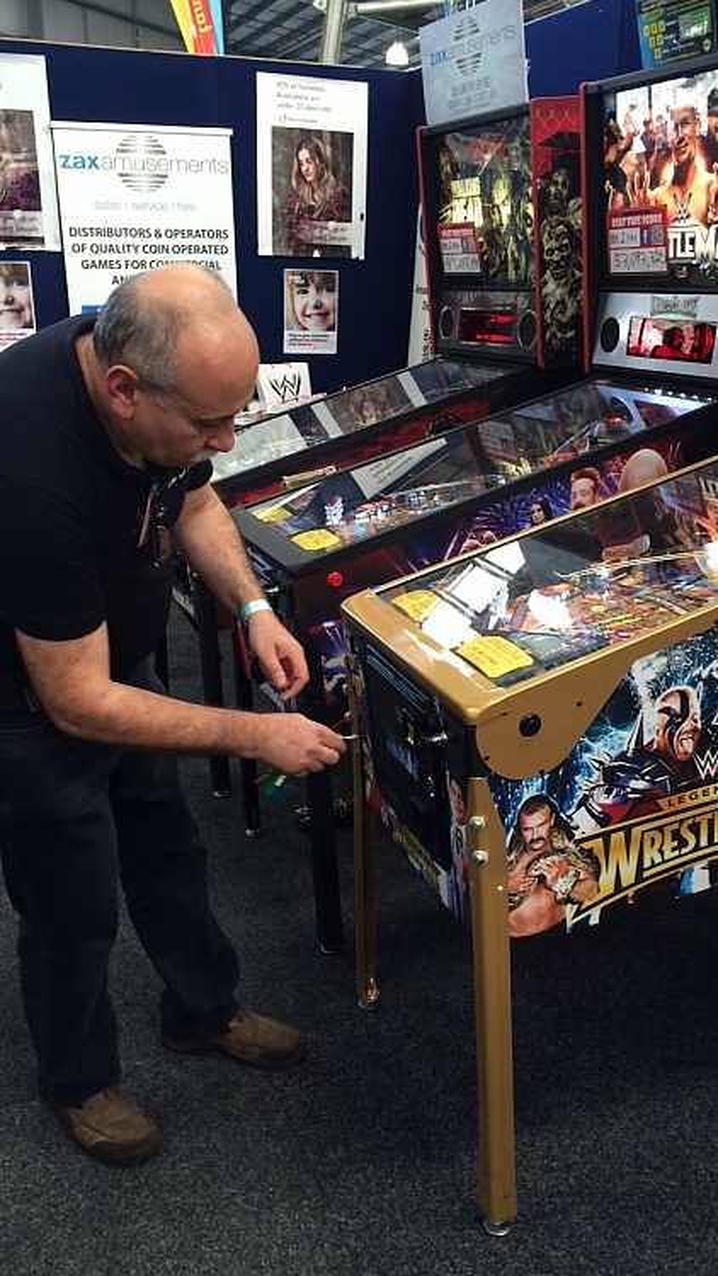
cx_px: 376
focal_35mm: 32
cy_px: 645
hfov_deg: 36.7
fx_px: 1083
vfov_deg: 61.0
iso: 40
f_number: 2.2
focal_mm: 4.15
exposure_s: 1/30
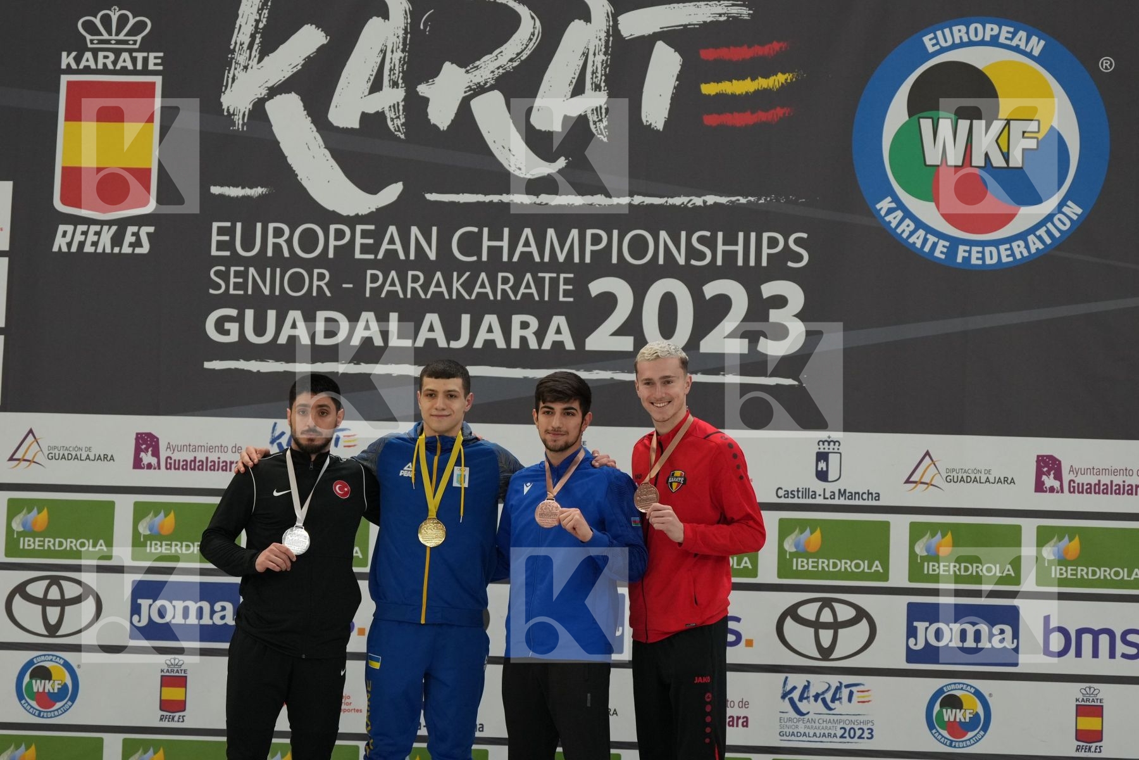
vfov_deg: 13.0
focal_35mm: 105
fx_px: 3322
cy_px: 380
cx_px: 570
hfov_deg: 19.5
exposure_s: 1/500
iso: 1600
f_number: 2.8
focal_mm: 70
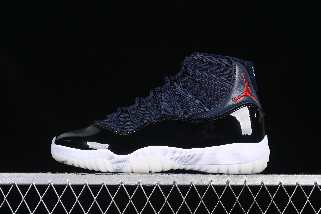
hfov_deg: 27.0
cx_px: 160
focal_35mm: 75
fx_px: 669
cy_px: 107
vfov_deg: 18.2
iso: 160
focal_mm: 50
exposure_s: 1/60
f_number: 6.3
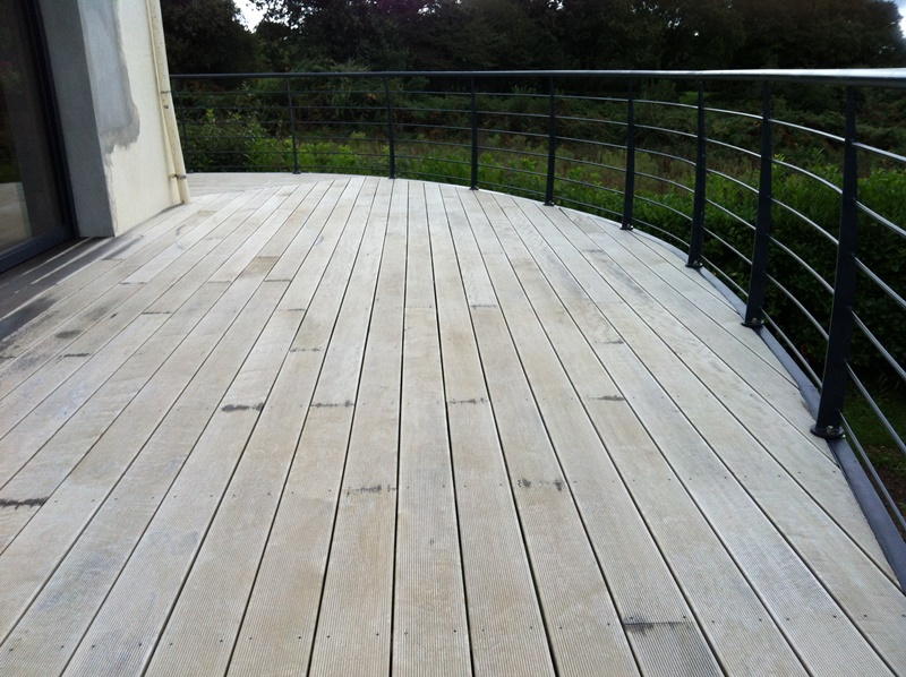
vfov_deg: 40.6
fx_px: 915
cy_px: 338
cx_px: 453
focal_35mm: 35
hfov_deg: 52.7
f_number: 2.8
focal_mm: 3.85
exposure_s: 1/1040
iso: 80
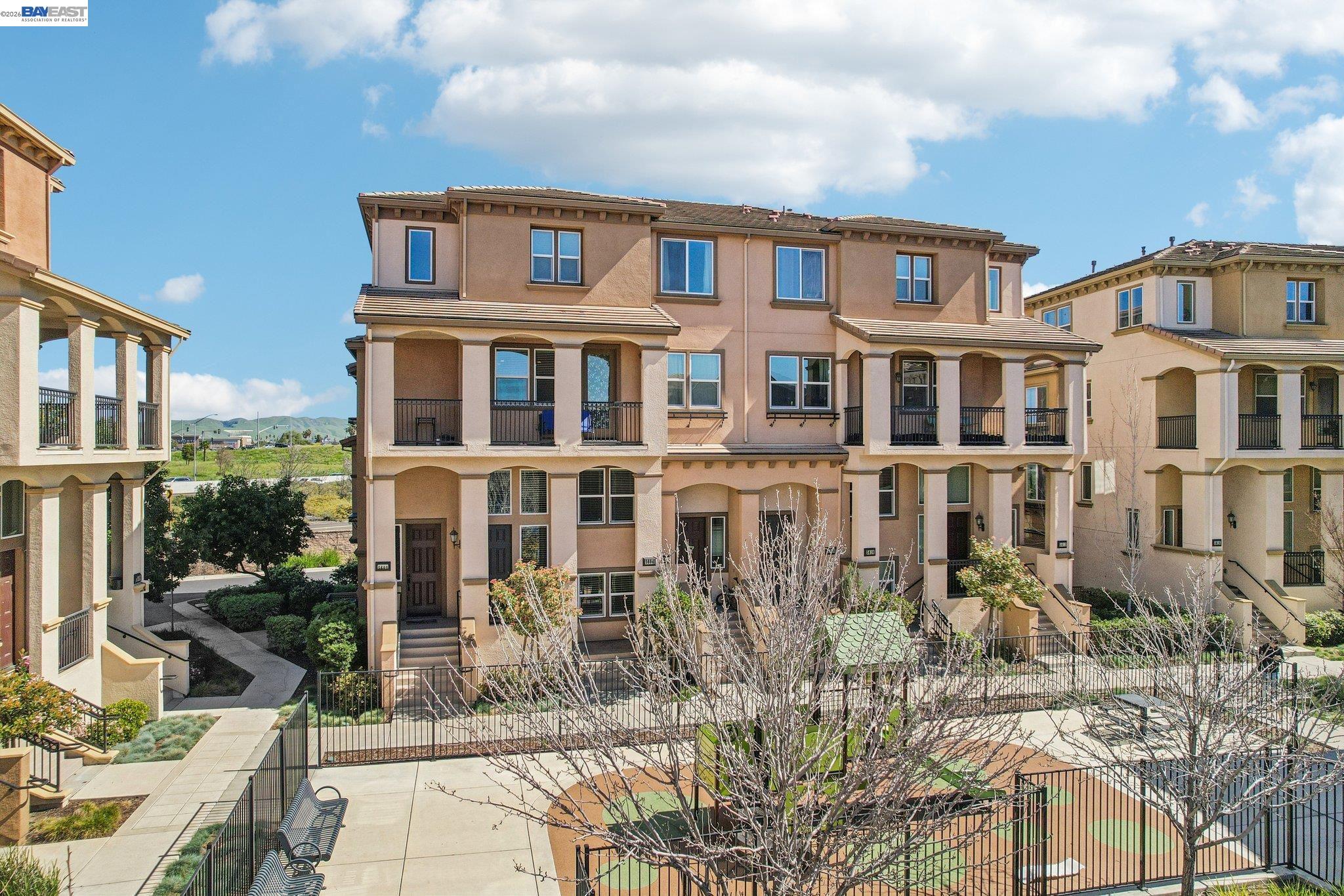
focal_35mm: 22
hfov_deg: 78.6
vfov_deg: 57.2
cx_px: 672
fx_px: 821
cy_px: 448
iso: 140
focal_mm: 8.4
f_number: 2.8
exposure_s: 1/250
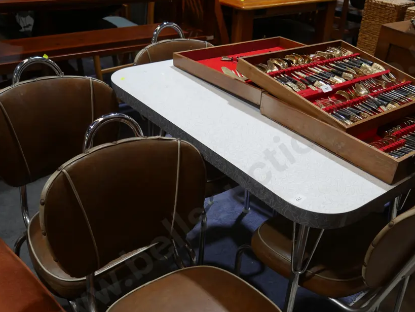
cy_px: 187
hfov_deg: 52.4
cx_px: 242
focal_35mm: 35
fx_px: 420
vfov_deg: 40.5
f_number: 3.5
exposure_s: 1/80
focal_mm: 14
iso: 200
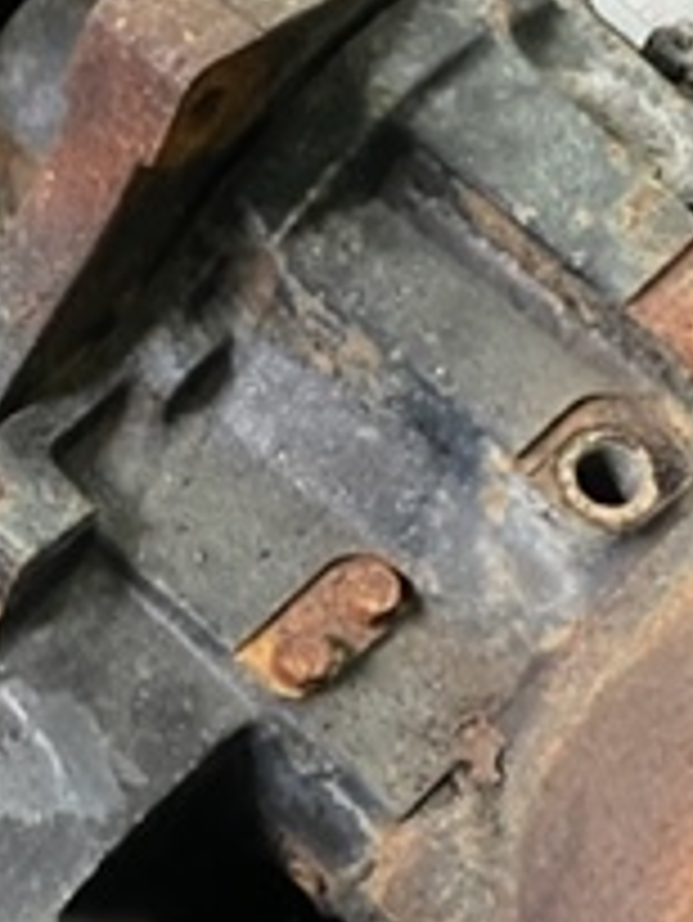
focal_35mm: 81
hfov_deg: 18.0
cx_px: 76
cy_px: 616
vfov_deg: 24.0
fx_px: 2160
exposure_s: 1/30
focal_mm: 4.2
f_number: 1.6
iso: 1000
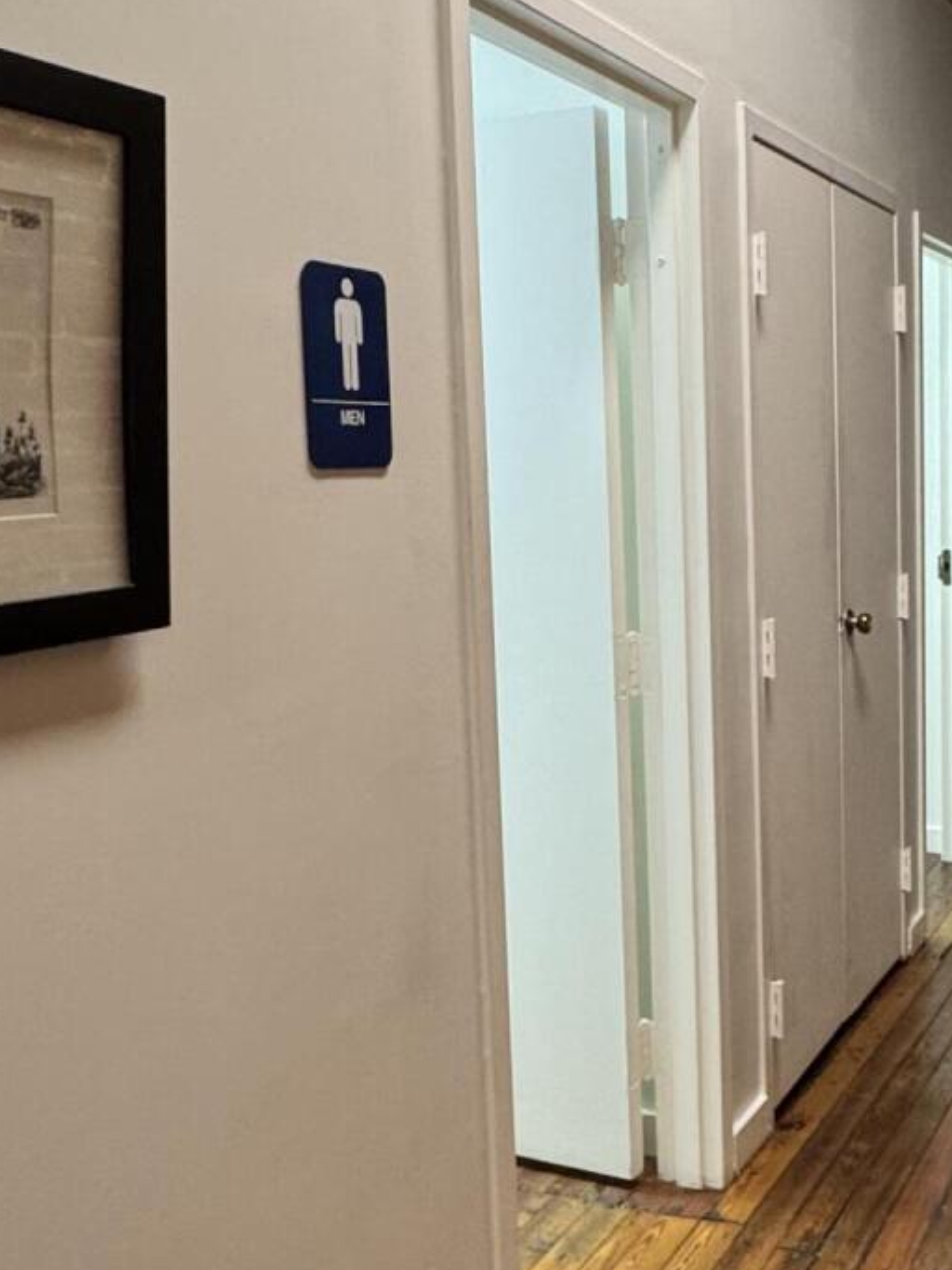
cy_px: 628
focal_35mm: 41
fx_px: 1504
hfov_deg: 33.6
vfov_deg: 45.8
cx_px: 818
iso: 200
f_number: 2.2
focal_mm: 2.22
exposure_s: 1/60
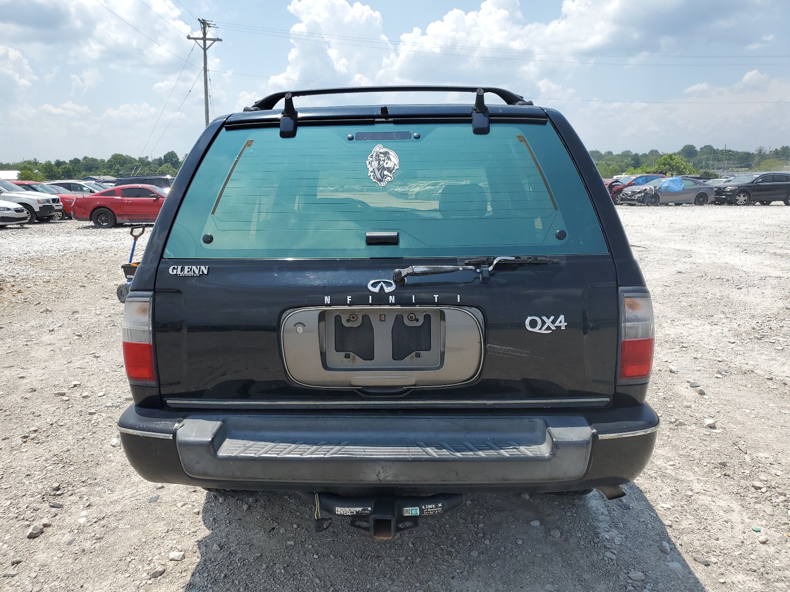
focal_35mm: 26
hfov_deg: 67.3
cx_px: 395
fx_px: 593
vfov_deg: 53.1
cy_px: 296
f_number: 1.5
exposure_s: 1/3333
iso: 50
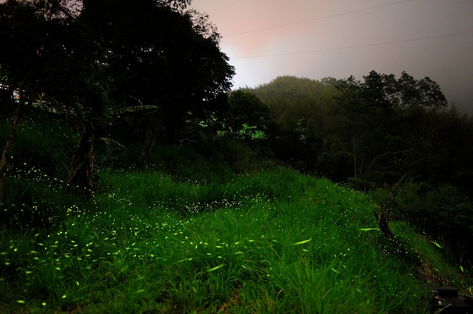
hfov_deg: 63.7
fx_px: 380
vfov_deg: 44.8
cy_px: 157
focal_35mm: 29
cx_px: 236
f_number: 2.8
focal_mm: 29
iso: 1600
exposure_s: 81.4
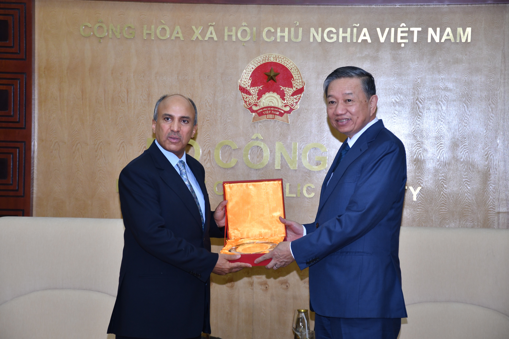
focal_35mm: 105
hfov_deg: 19.5
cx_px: 254
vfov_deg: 13.0
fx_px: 1484
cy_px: 170
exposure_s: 1/200
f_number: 5
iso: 640
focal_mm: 70
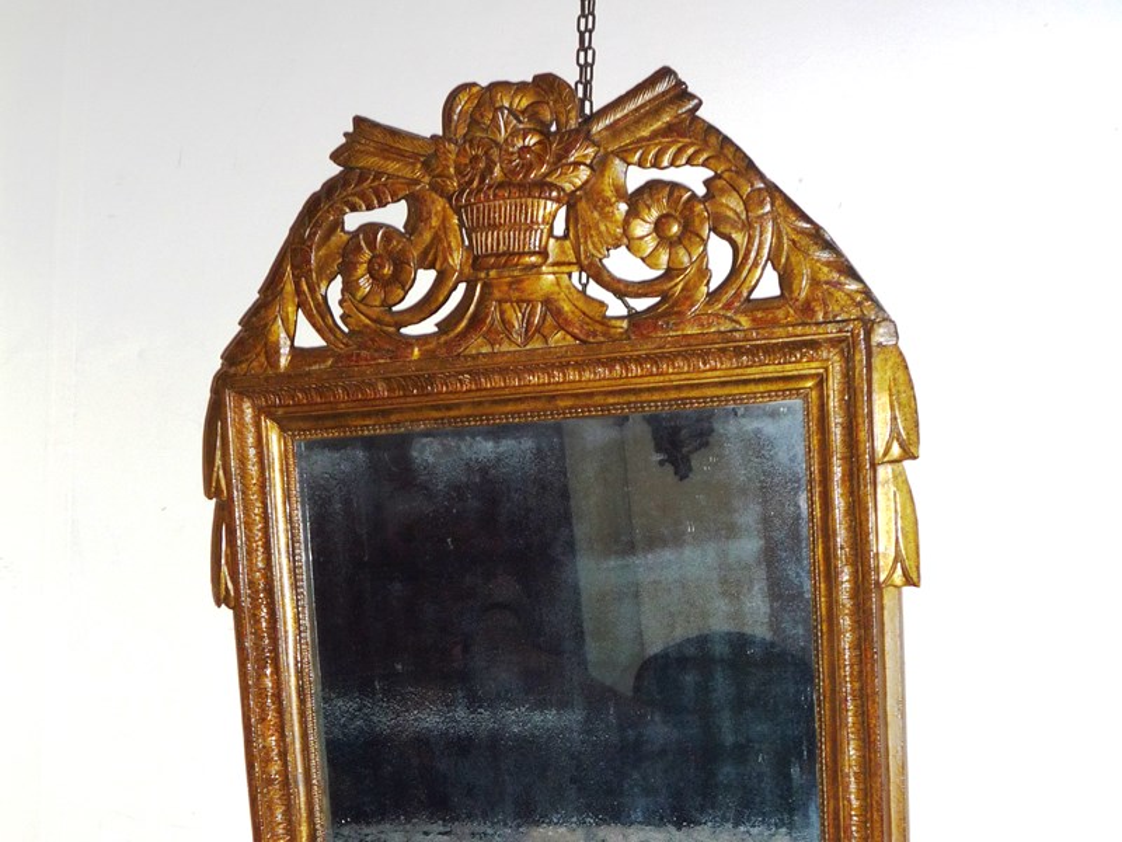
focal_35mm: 43
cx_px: 561
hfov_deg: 43.9
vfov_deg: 33.6
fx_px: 1394
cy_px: 421
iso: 125
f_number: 4.5
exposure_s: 1/30
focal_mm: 7.5
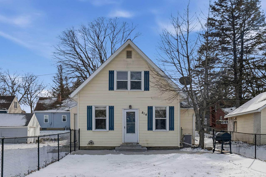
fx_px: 288
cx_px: 133
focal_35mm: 39
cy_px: 88
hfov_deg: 49.6
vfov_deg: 34.2
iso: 400
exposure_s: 1/8000
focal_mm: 26
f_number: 9
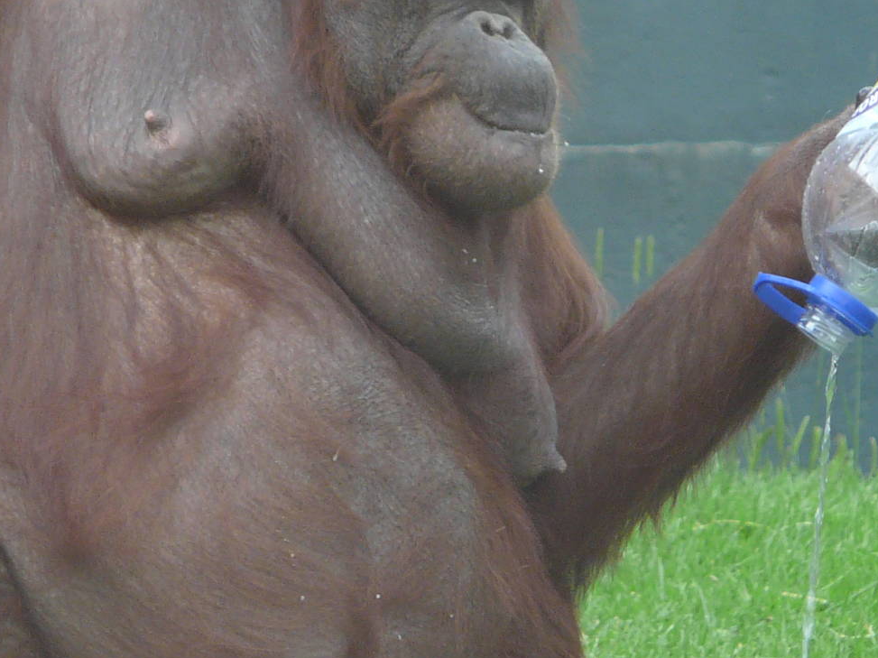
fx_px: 23276
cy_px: 165
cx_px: 411
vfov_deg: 1.6
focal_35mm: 918
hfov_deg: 2.2
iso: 100
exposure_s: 1/125
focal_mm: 57.4
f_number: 3.6
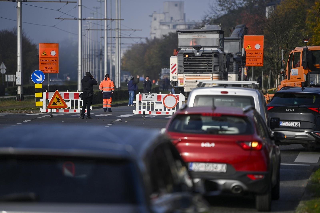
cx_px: 160
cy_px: 106
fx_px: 1778
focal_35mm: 200
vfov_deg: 6.9
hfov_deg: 10.3
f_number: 2.8
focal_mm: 200
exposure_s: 1/8000
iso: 200
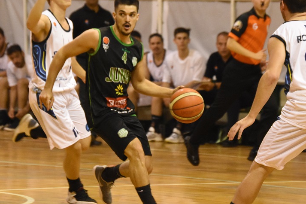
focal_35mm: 303
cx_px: 132
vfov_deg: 4.5
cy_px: 73
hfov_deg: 6.8
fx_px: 2575
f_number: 5.6
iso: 3200
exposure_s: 1/320
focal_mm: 120
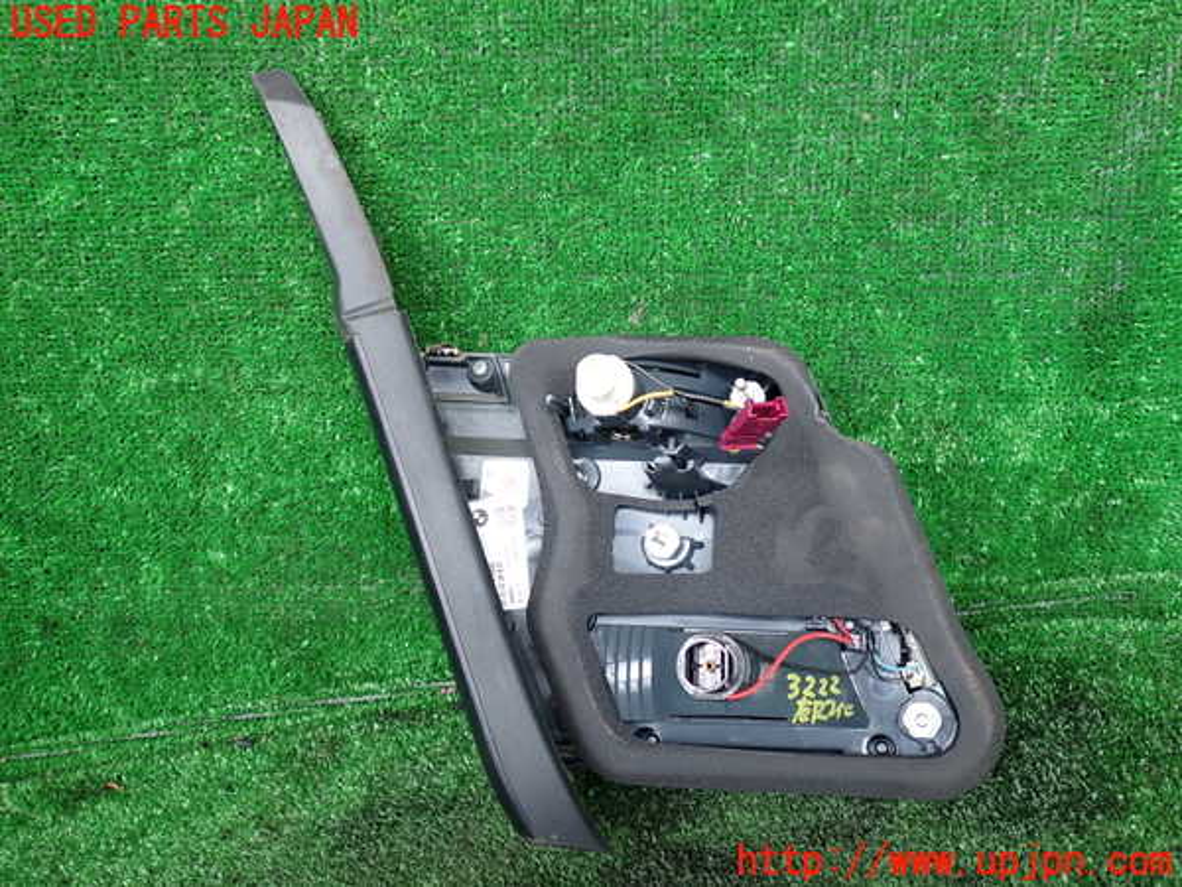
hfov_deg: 60.0
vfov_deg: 46.8
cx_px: 591
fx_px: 1024
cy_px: 444
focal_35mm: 30
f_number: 2.3
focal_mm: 5.4
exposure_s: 1/80
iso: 100
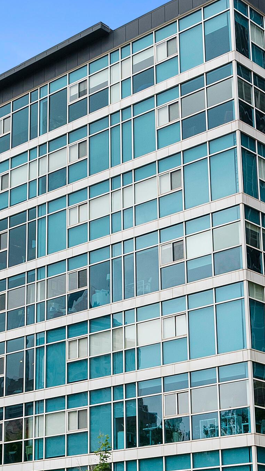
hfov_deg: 15.6
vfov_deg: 27.4
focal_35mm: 77
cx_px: 81
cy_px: 292
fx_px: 962
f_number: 9
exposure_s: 1/400
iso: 640
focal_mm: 33
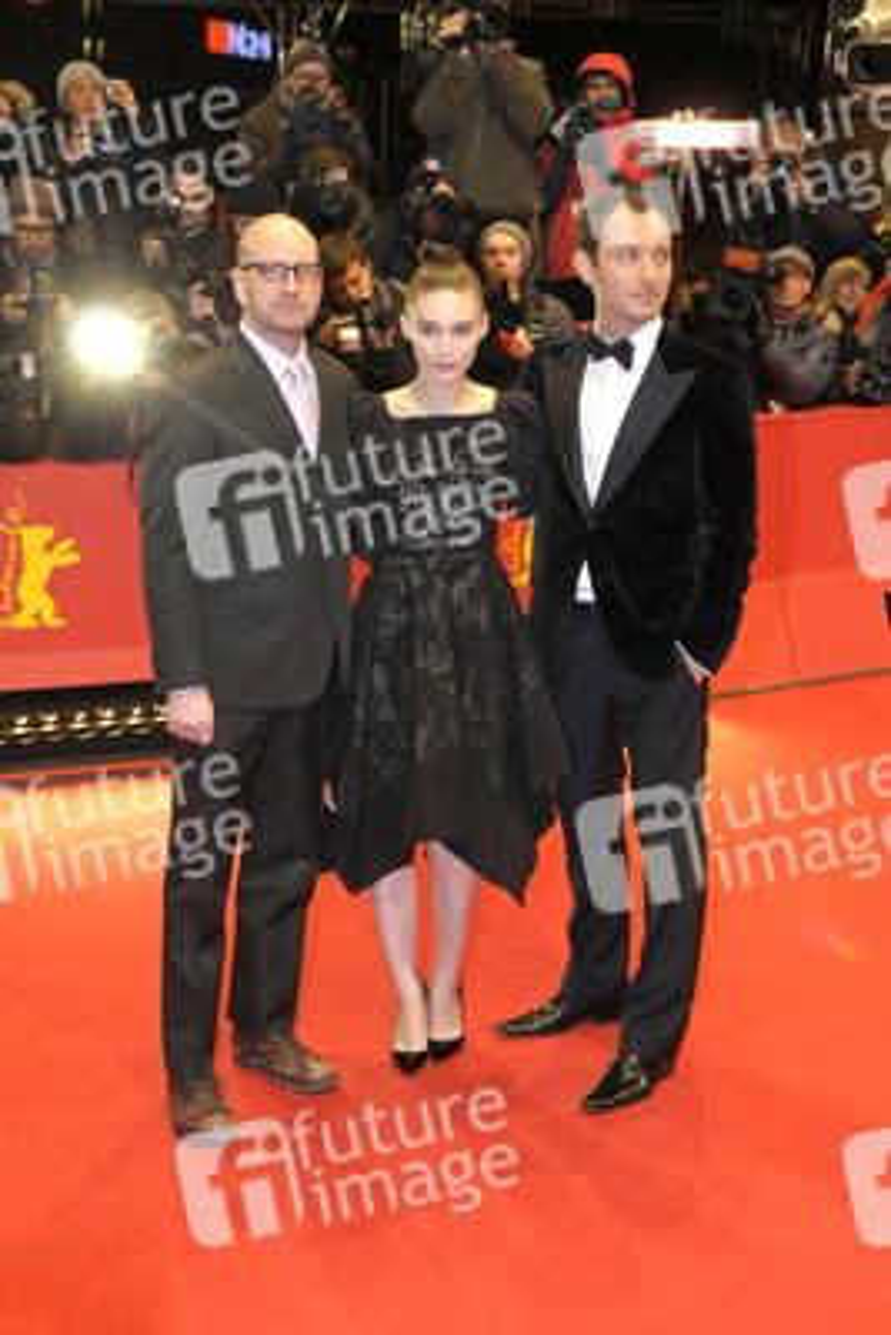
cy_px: 668
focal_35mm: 46
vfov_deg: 42.3
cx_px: 446
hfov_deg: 29.0
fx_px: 1725
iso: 400
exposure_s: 1/80
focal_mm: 31
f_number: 5.6
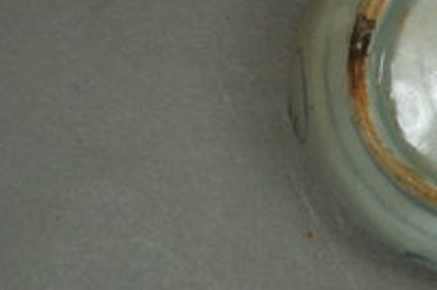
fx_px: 1531
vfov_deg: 10.8
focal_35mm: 126
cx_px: 512
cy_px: 189
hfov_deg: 15.7
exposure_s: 1/30
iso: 1600
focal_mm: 31
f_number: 29
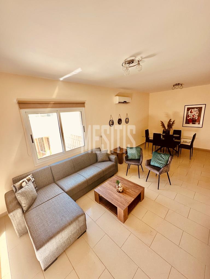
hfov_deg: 85.7
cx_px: 105
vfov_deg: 102.1
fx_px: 113
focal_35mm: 14
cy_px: 140
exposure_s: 1/99
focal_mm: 2.22
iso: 80
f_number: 2.2
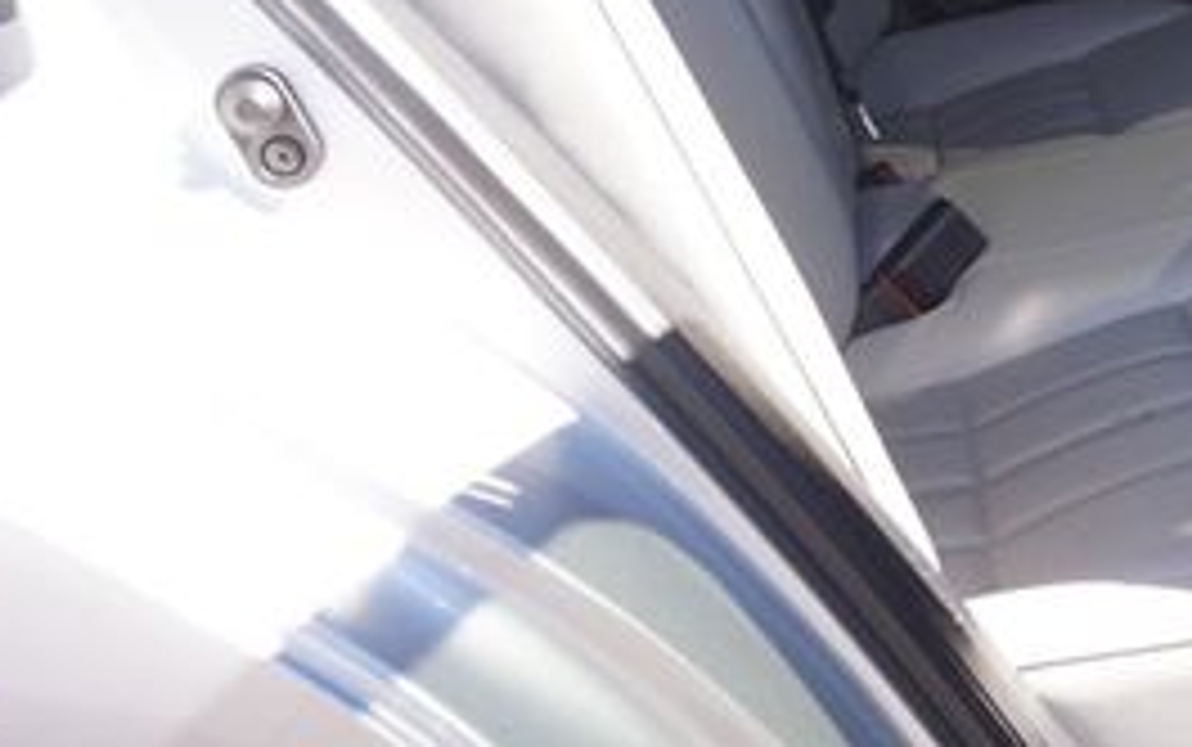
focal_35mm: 59
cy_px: -18
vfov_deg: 21.2
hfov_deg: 30.9
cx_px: 1304
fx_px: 1918
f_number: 5
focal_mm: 16
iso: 100
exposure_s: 1/80
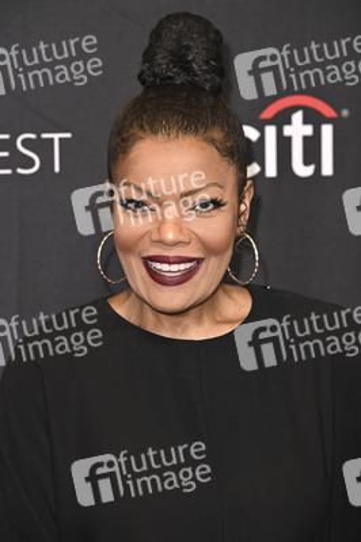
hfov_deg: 11.1
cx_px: 180
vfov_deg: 16.7
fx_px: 1853
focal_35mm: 123
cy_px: 271
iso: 2500
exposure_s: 1/320
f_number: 5.6
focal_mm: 123
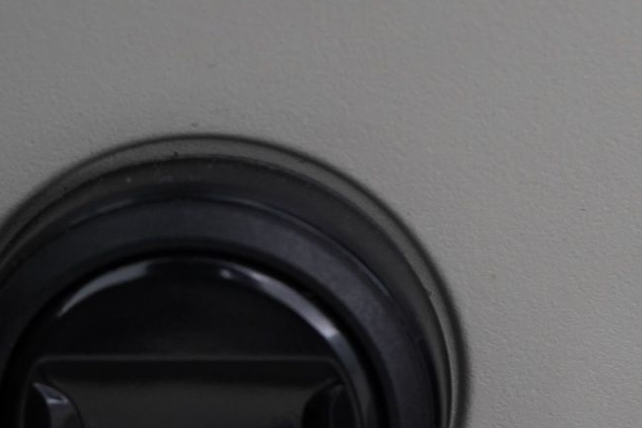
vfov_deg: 6.4
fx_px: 3816
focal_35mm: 214
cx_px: 727
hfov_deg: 9.5
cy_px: 343
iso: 1000
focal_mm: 56
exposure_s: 1/10
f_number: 5
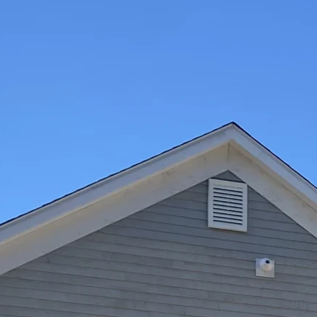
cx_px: 645
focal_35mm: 133
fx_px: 1378
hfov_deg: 11.7
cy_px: 548
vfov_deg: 12.2
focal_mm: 4.25
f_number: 1.8
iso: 32
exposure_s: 1/1678
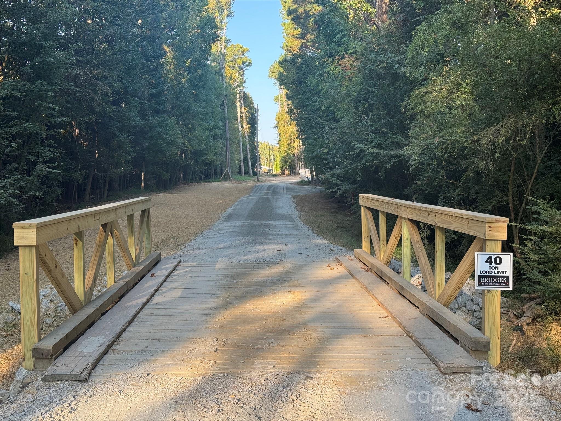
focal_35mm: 48
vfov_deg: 30.3
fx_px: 778
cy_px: 210
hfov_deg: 39.7
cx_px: 280
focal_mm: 6.76
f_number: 1.78
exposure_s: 1/338
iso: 64
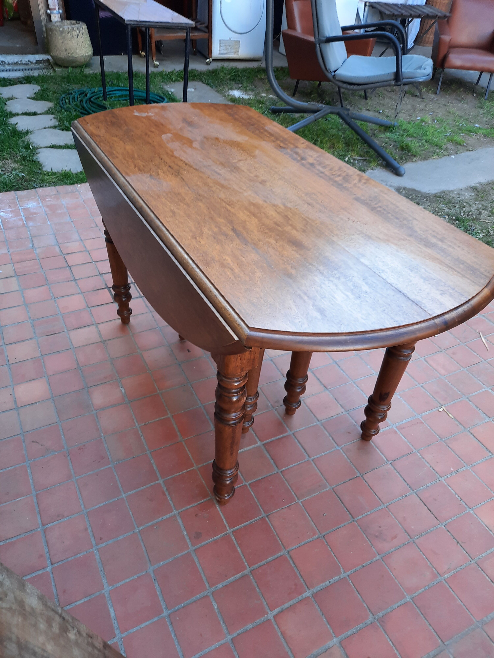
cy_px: 329
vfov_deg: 69.4
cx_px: 247
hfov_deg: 54.9
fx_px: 476
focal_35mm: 25
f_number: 2
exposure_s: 1/50
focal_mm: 4.6
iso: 40
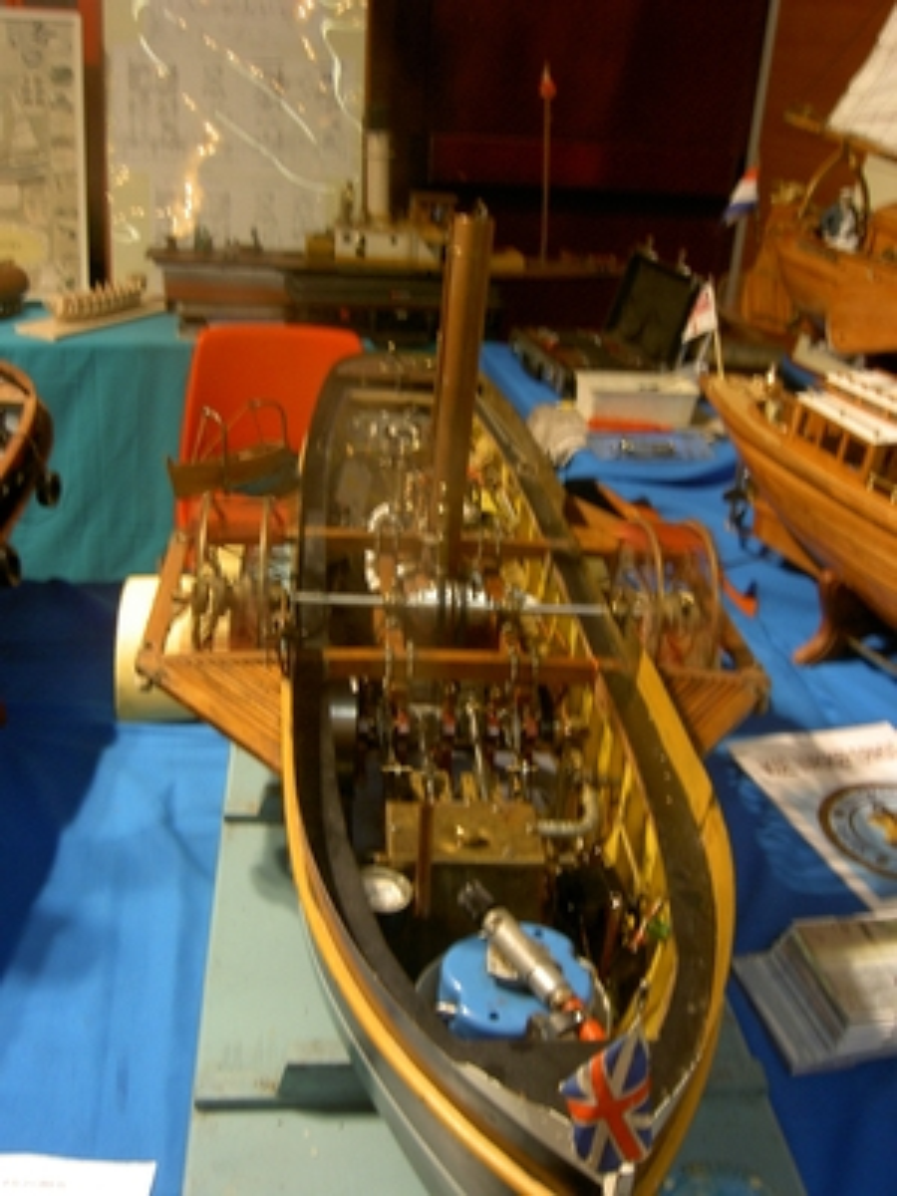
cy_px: 598
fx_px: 1175
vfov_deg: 54.0
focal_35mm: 34
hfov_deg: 41.8
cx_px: 448
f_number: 2.8
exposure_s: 1/8
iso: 50
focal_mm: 5.6
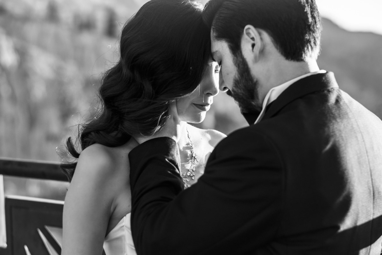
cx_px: 191
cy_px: 128
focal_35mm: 84
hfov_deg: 24.2
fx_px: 891
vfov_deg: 16.3
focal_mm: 56
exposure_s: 1/1600
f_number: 2.2
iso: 640
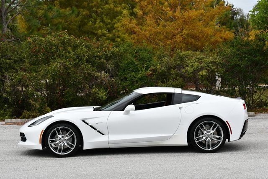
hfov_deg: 19.6
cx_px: 134
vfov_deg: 13.2
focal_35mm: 104
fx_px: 775
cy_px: 90
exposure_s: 1/250
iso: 160
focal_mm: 52
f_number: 8
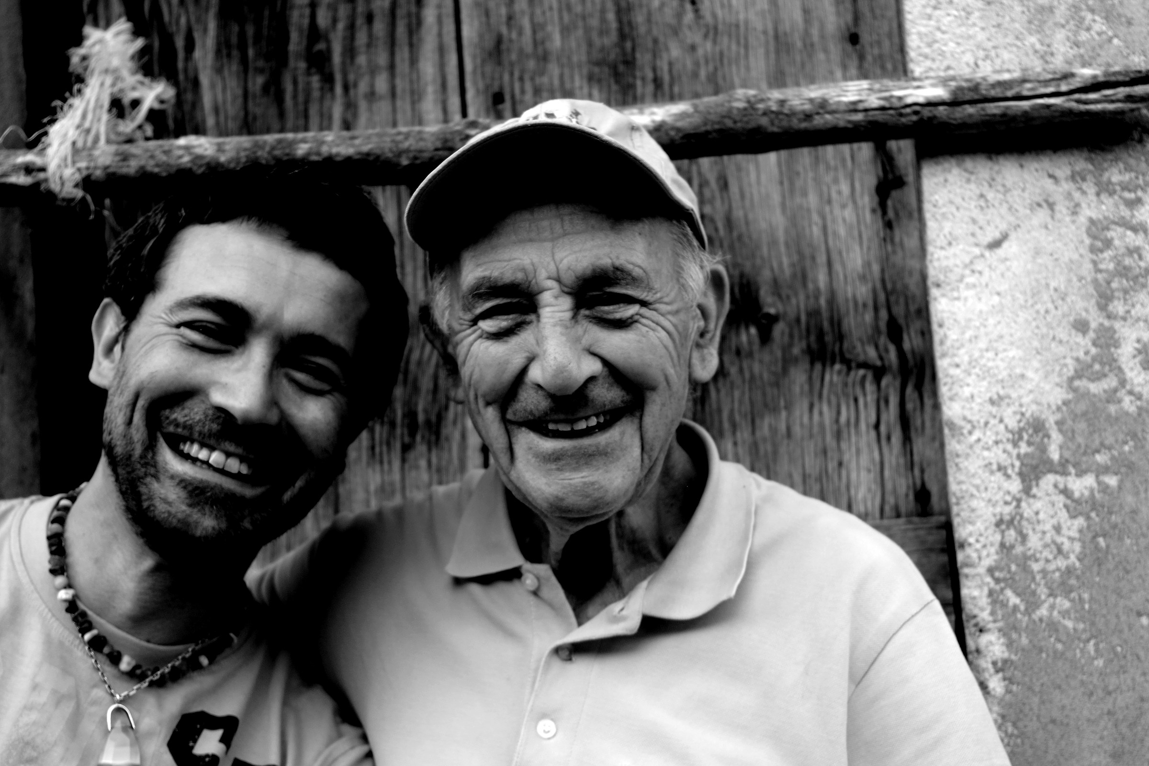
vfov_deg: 21.2
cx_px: 574
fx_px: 2043
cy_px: 383
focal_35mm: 64
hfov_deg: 31.4
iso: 200
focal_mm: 42.5
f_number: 4.5
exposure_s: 1/25
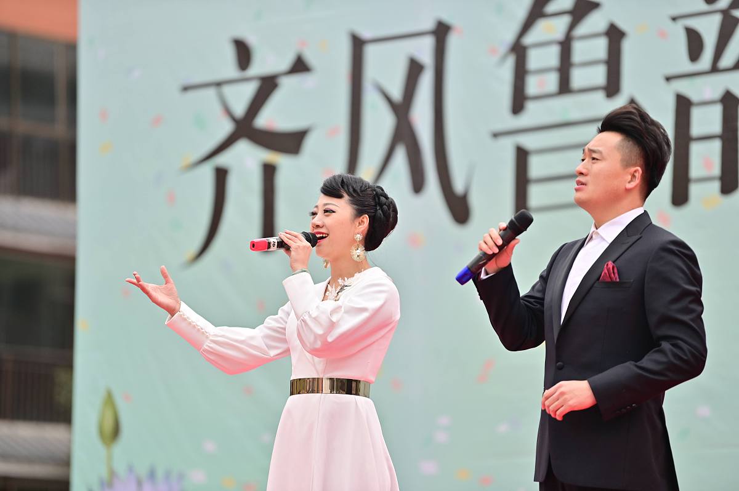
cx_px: 370
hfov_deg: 10.3
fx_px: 4102
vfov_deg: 6.9
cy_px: 246
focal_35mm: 200
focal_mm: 200
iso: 100
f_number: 2.8
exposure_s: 1/500
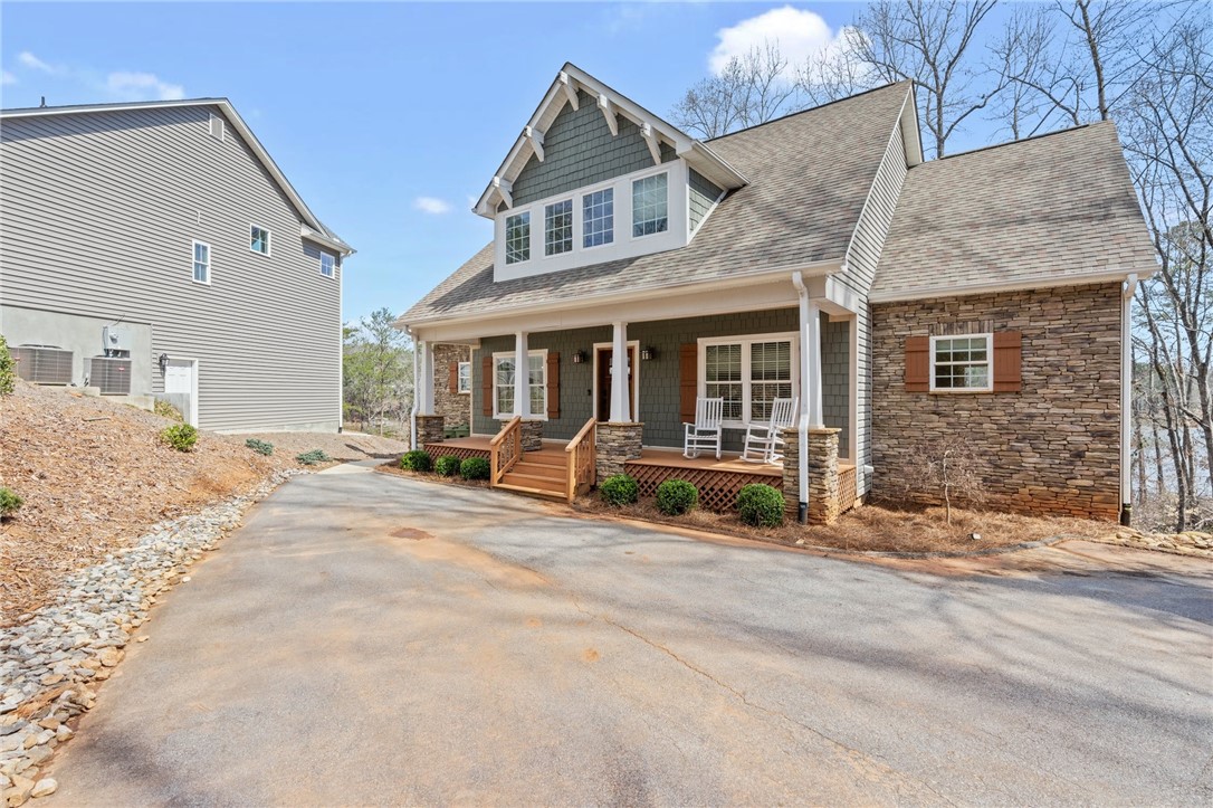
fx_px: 539
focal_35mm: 16
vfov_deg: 73.7
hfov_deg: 96.8
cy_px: 404
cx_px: 606
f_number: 9
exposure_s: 1/160
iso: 200
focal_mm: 16
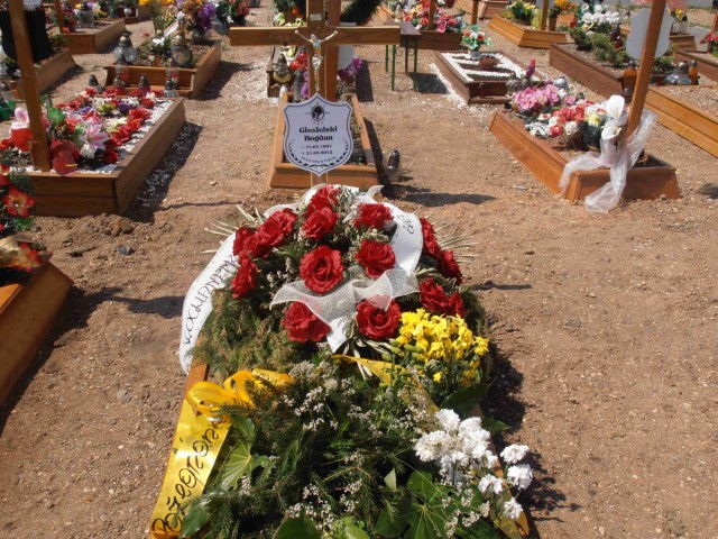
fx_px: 767
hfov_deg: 50.1
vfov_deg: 38.7
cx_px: 359
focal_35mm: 37
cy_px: 270
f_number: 3.9
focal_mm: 6.61
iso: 80
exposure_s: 1/1250
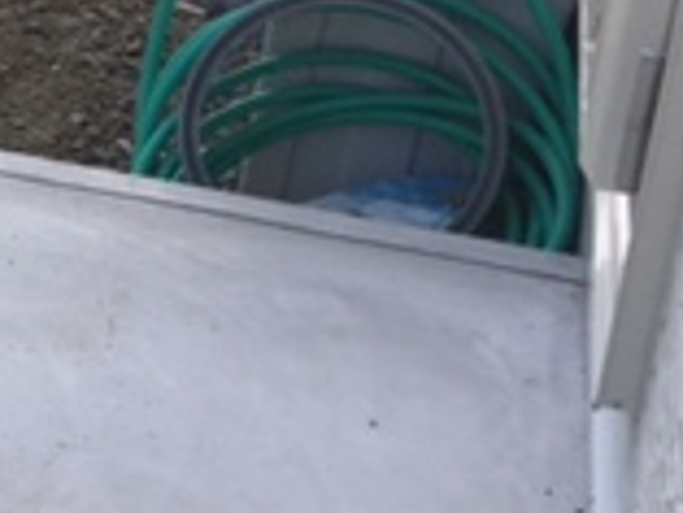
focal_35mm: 118
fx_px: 2330
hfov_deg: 14.2
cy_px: -48
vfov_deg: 12.4
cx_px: -648
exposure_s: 1/599
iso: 32
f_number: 2.2
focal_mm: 4.15
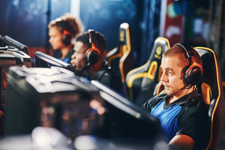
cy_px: 75
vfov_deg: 16.1
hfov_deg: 23.9
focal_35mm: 85
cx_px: 112
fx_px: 532
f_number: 1.8
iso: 400
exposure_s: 1/200
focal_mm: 85
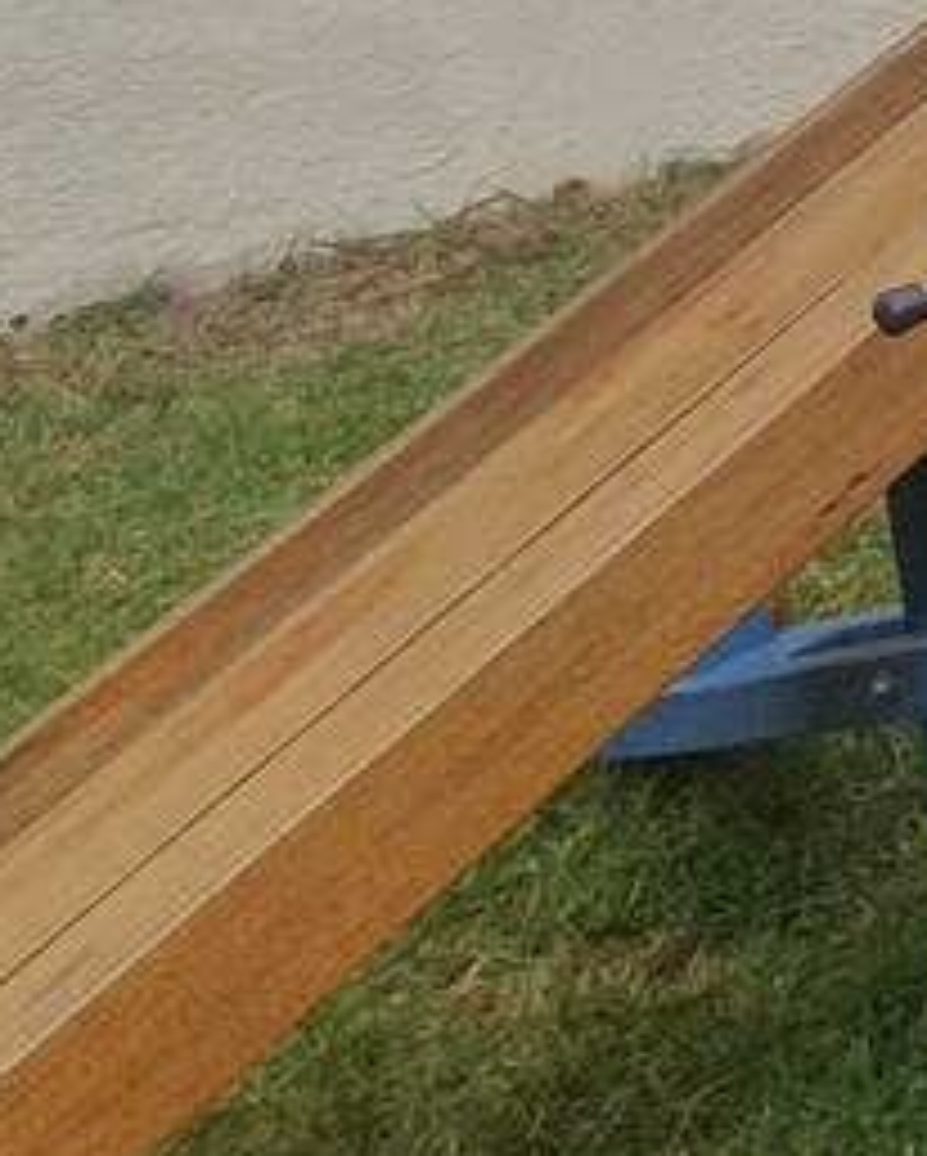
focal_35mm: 71
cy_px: -612
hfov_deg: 12.9
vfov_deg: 21.9
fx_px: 2432
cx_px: 2498
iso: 50
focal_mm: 1.8
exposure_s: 1/606
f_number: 2.2
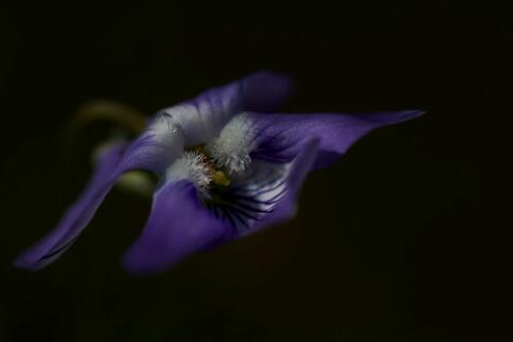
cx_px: 285
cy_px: 170
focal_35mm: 243
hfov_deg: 8.5
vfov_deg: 5.7
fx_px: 3461
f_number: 9
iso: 100
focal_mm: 200
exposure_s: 1/640
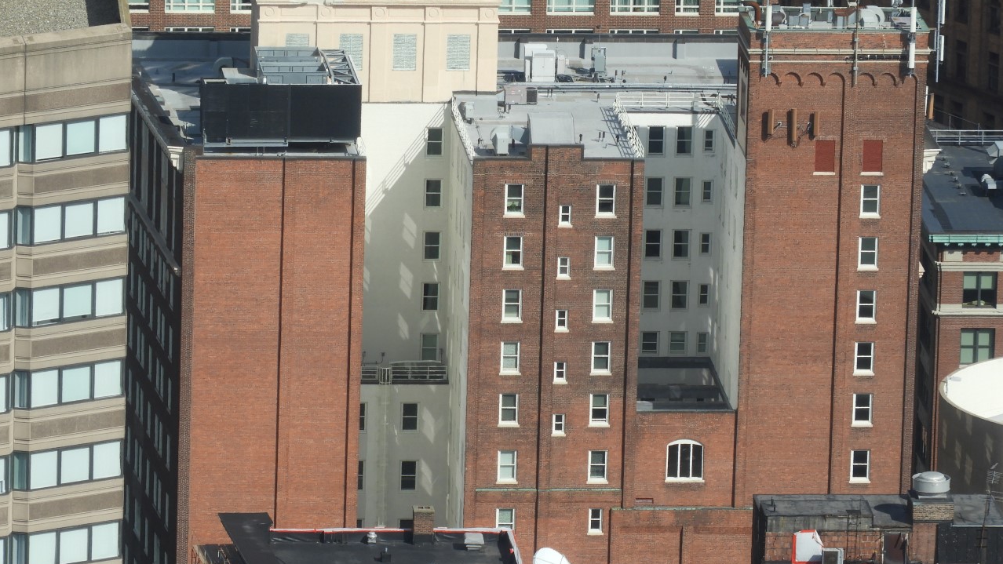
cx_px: 489
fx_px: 11756
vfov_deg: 2.7
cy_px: 293
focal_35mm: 442
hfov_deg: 4.9
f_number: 5.6
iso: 100
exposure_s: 1/640
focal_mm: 64.5
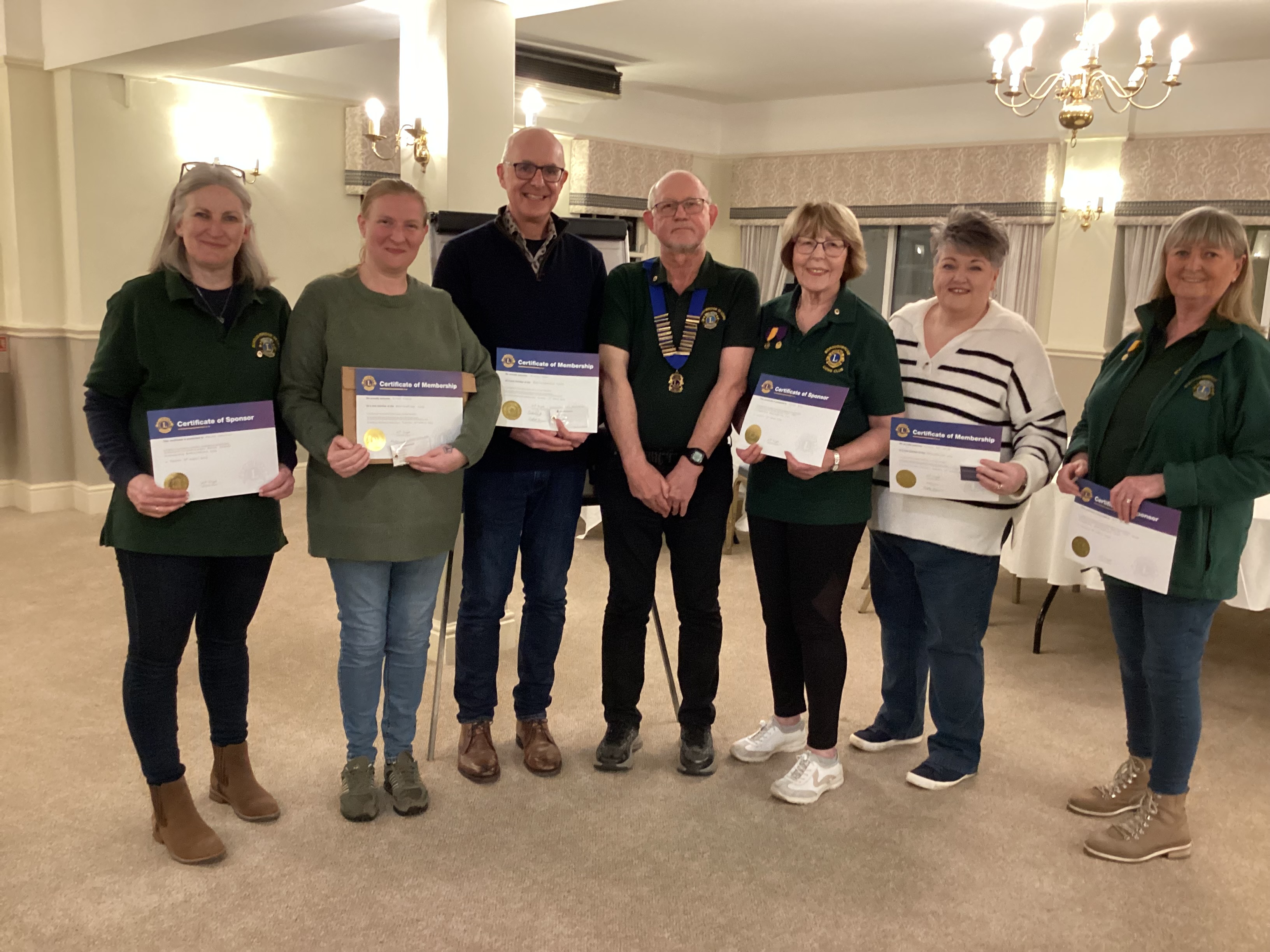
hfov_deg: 58.4
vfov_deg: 45.4
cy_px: 476
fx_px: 1137
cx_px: 635
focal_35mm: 31
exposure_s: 1/30
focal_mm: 3.3
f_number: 2.4
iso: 400
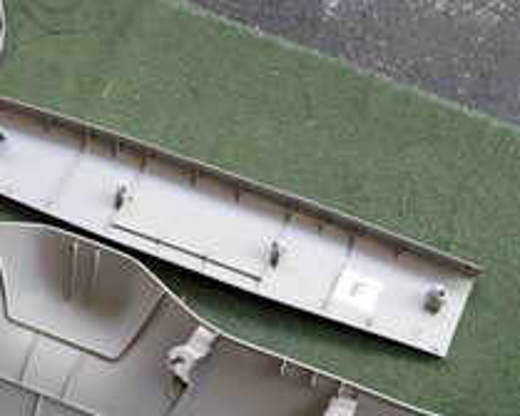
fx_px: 1077
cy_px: 319
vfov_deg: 21.6
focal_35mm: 70
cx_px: 209
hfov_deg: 27.1
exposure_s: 1/125
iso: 125
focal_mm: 4.5
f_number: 2
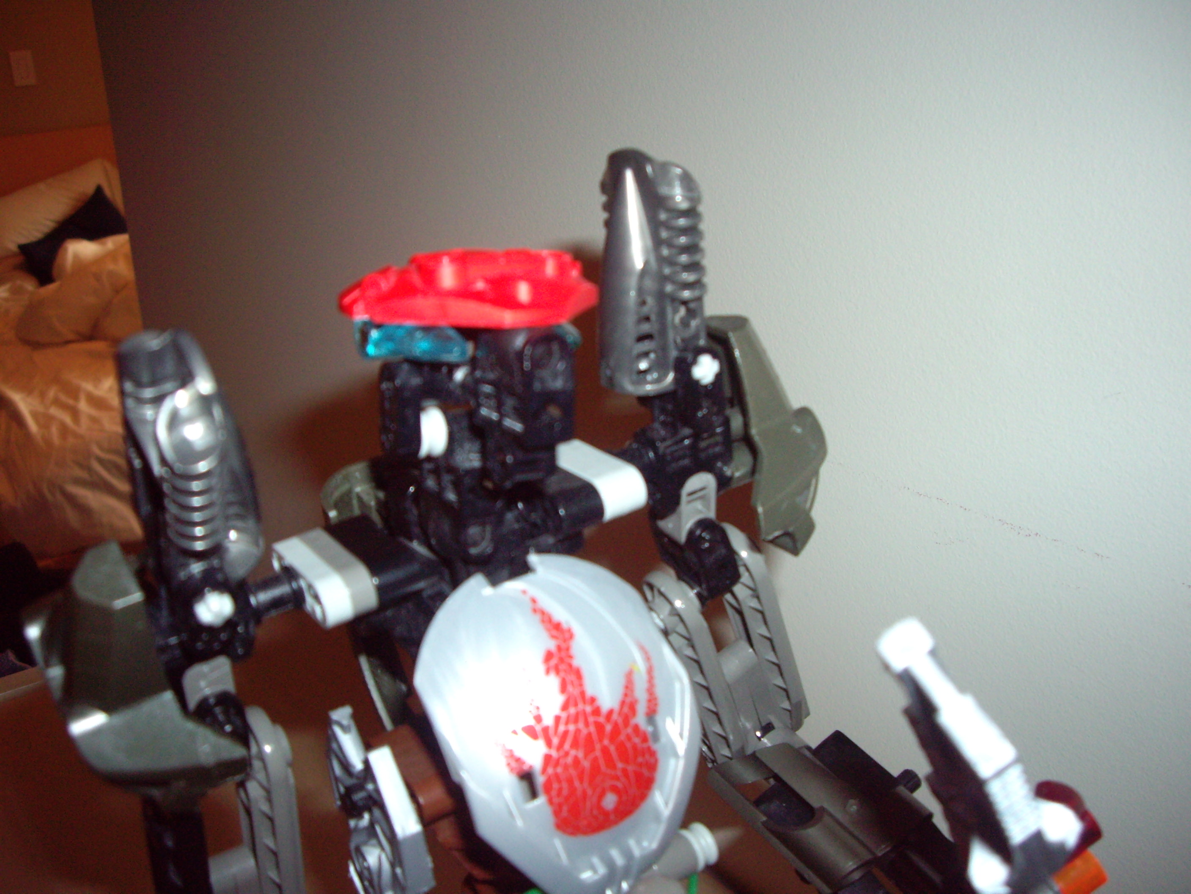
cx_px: 596
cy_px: 447
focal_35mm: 38
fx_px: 1307
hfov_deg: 49.0
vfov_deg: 37.7
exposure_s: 1/40
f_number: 2.7
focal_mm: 6.2
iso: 200
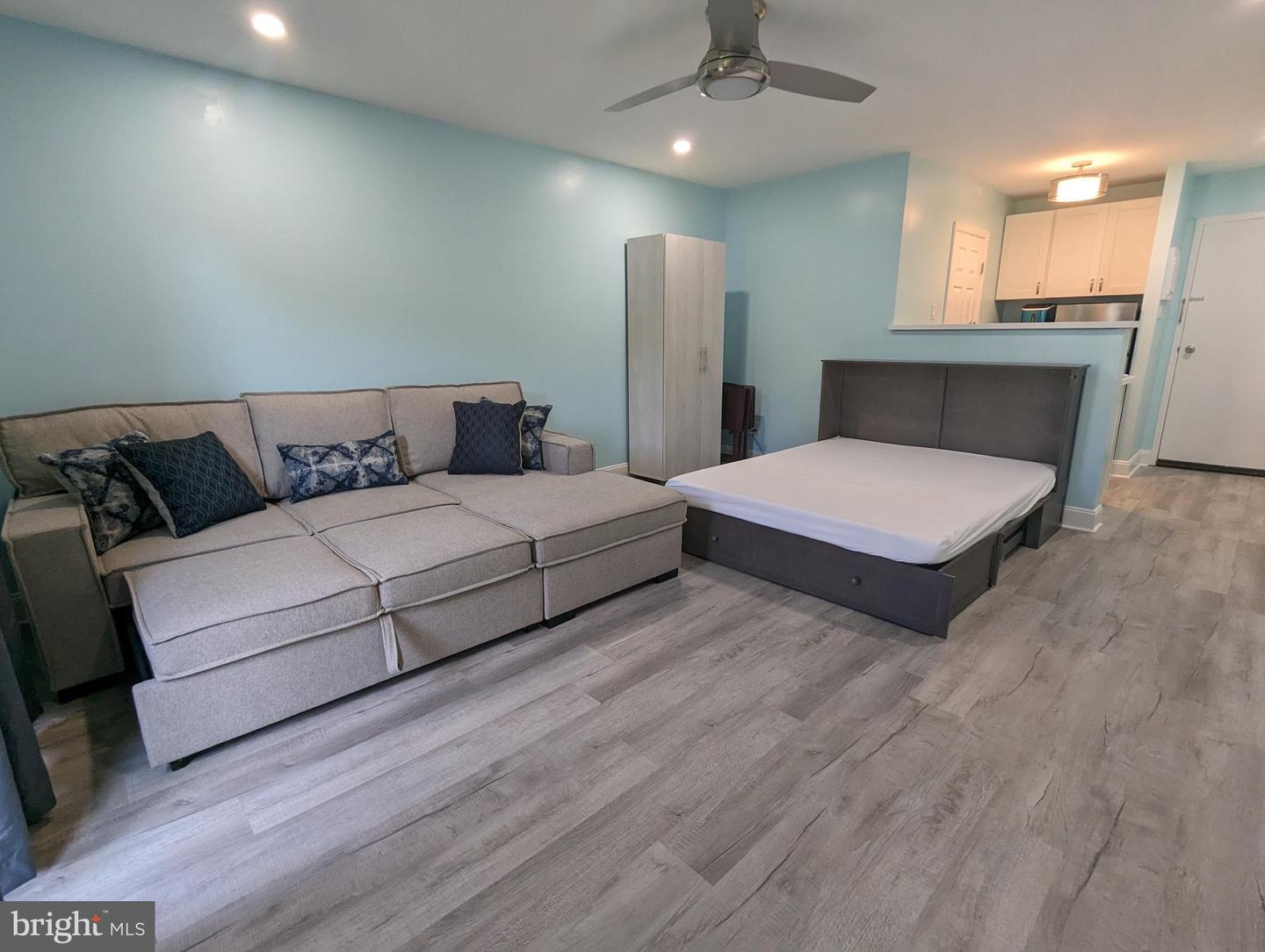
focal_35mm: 16
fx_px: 585
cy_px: 476
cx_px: 632
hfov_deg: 94.4
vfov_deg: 78.2
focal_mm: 2.35
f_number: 2.2
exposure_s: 1/40
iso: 110
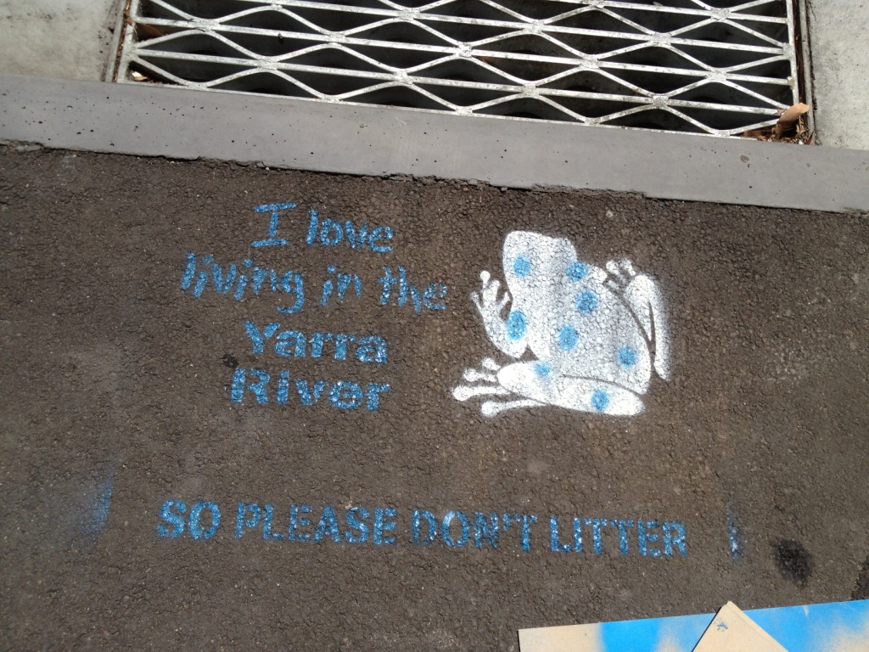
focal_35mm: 35
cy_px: 326
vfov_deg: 40.7
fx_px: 879
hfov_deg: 52.6
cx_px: 434
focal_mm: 4.28
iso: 50
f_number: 2.4
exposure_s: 1/2513
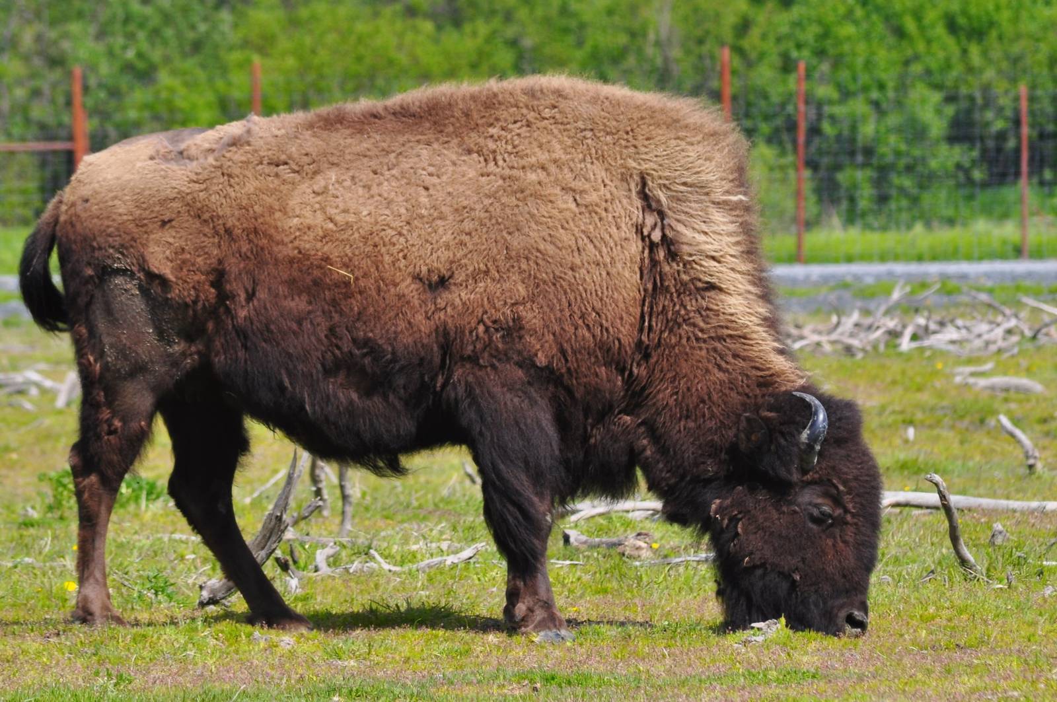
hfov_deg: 4.6
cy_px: 351
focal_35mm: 450
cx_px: 528
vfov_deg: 3.0
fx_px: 13198
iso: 200
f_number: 10
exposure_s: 1/320
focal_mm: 300
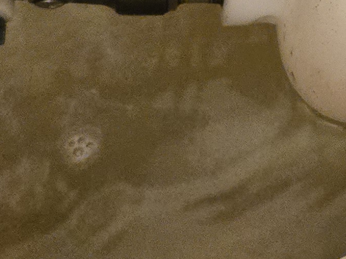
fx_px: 1359
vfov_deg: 10.6
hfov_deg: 13.8
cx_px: 488
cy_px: -88
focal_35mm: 136
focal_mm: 5.4
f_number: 1.8
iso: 1600
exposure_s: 1/100
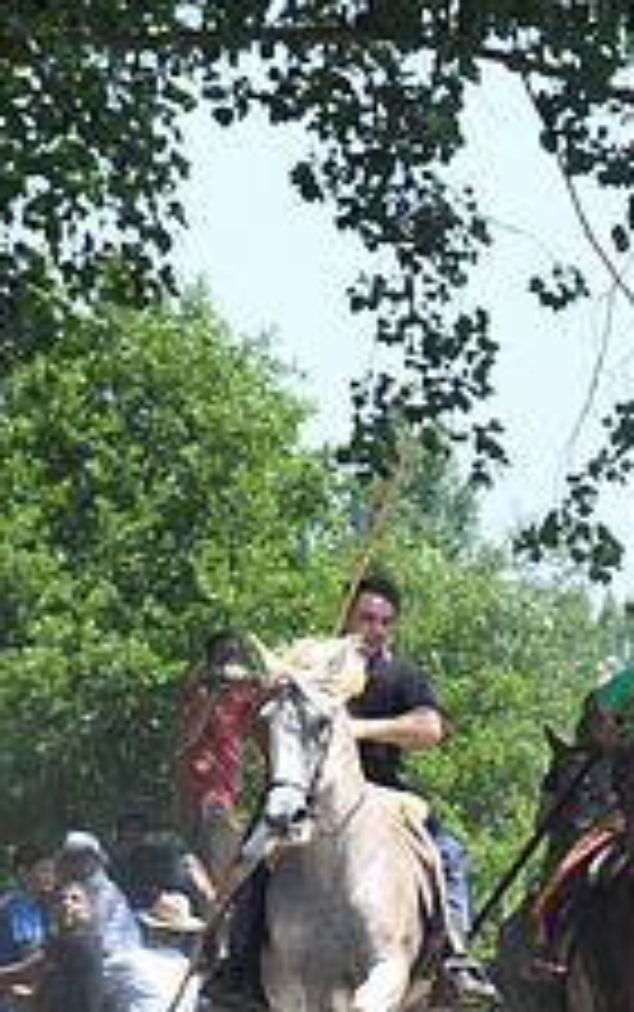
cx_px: 1691
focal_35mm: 327
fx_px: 9023
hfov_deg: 3.9
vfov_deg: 6.4
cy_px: 857
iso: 200
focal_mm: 85
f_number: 7.1
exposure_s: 1/320
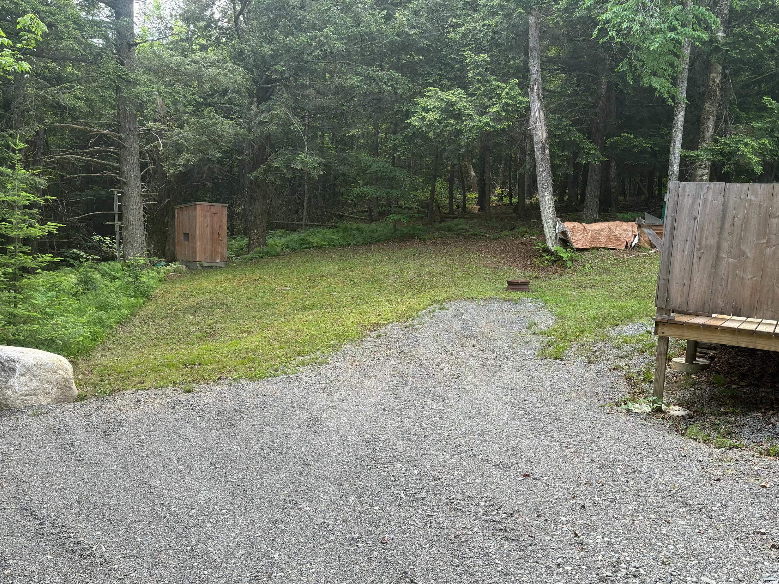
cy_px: 322
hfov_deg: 61.6
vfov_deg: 48.1
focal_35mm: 29
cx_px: 422
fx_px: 653
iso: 40
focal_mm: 5.96
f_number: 1.6
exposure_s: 1/239
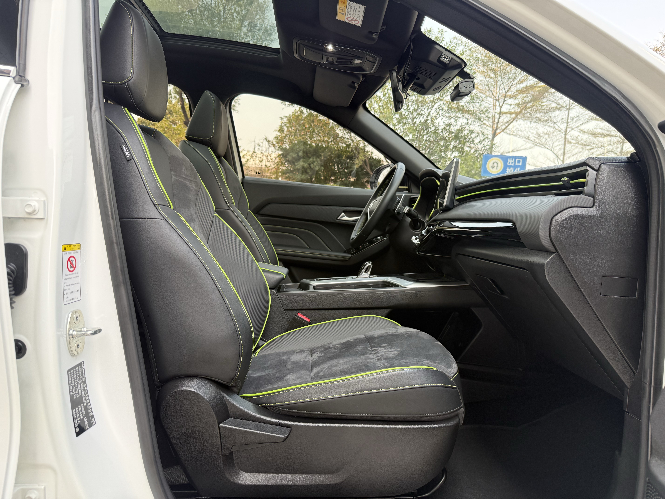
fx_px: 461
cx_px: 332
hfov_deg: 71.6
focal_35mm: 24
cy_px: 250
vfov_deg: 56.8
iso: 160
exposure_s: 1/243
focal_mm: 6.76
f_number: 1.78
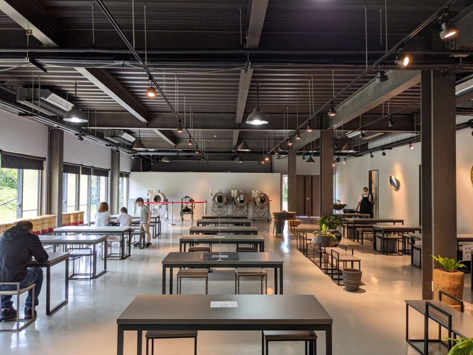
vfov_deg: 51.4
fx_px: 369
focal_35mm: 27
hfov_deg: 65.3
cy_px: 178
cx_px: 236
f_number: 1.73
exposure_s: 1/60
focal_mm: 4.38
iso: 53
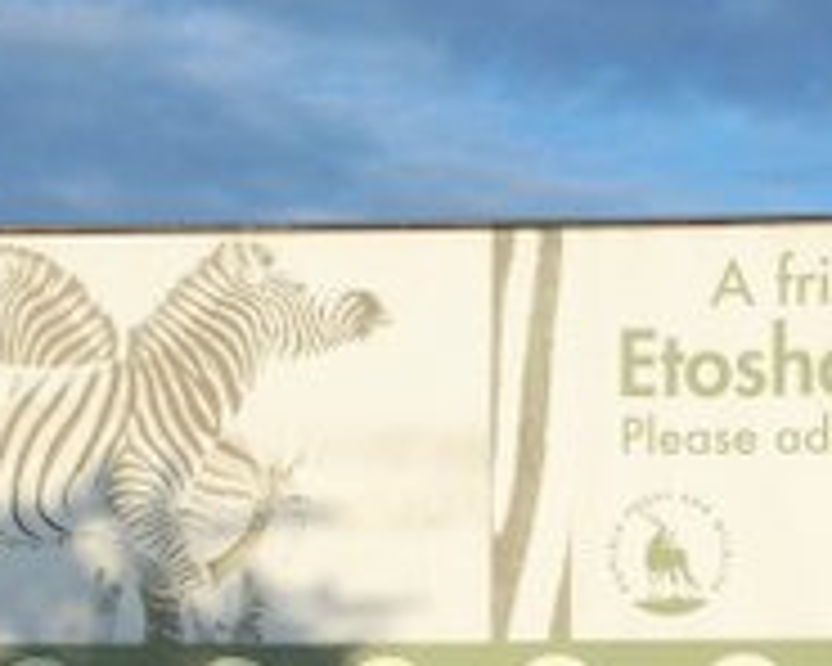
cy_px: 693
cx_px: 580
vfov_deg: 8.7
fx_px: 4358
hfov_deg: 10.9
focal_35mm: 177
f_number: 5
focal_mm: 14.5
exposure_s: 1/800
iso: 100
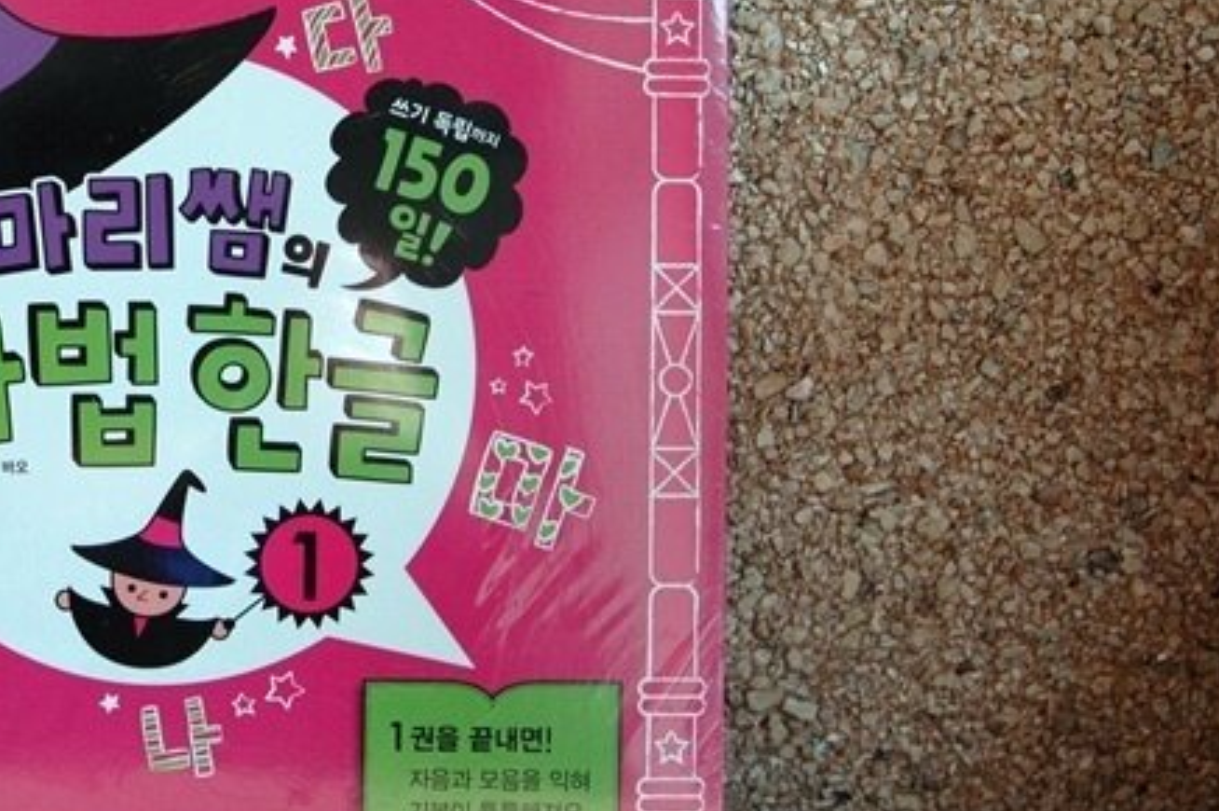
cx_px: 176
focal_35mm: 66
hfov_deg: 29.5
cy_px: 310
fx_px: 2233
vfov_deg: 20.5
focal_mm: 24
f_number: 5
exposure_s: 1/100
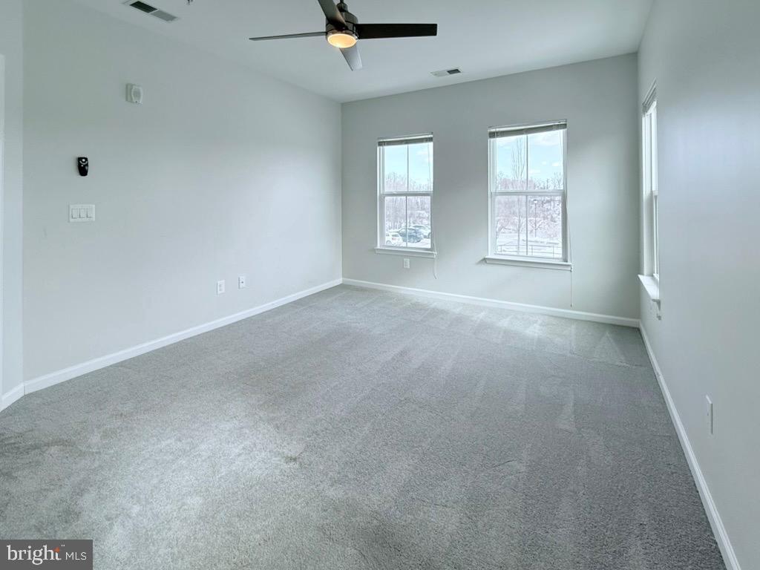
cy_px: 285
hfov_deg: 102.1
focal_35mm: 14
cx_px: 380
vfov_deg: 85.7
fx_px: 307
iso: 64
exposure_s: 1/240
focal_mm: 2.22
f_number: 2.2
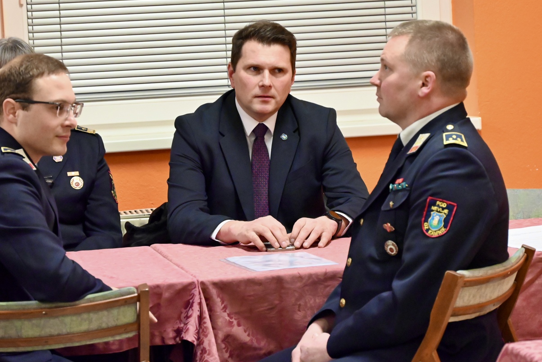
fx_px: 2530
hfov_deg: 12.2
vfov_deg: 8.2
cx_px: 229
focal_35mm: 168
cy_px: 161
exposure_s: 1/125
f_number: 6.3
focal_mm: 135
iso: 10000
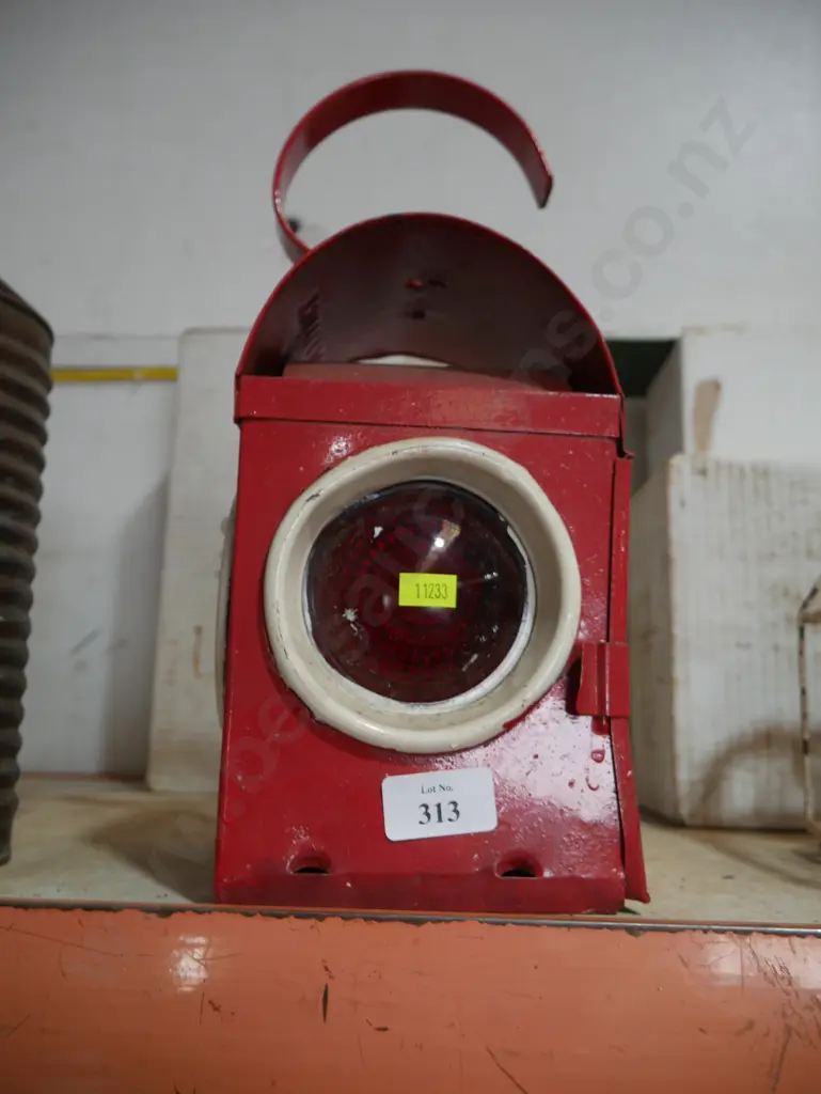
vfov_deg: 63.4
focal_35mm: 28
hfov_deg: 49.8
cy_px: 547
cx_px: 410
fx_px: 885
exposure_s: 1/60
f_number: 3.5
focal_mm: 14
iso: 200
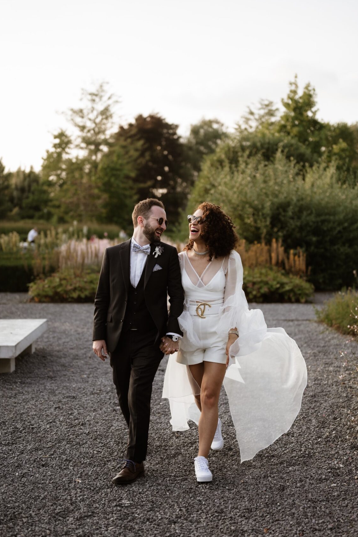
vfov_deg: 38.9
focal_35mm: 51
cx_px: 179
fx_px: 761
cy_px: 271
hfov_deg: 26.5
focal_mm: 50
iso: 200
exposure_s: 1/1000
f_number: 2
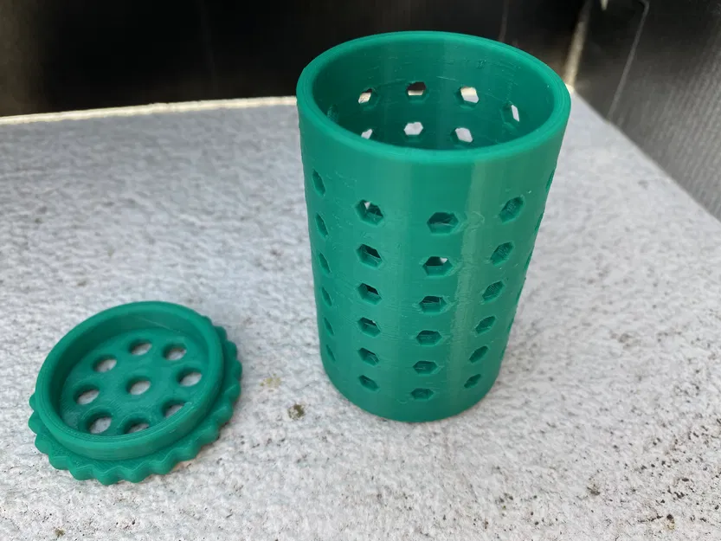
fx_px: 542
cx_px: 360
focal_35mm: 26
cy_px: 270
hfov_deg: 67.3
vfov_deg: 53.1
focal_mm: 4.25
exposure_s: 1/491
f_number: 1.8
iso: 32
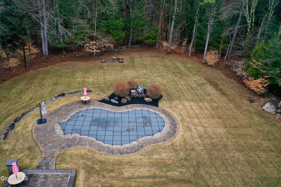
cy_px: 94
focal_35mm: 28
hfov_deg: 65.5
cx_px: 140
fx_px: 219
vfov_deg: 46.4
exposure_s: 1/30
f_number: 2.8
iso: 160
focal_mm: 10.26
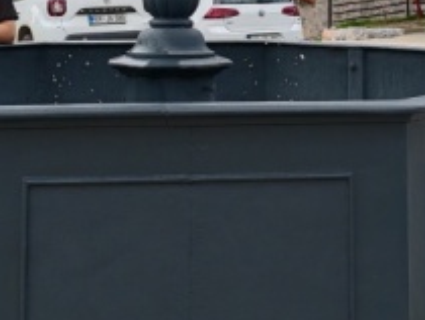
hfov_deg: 21.7
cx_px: 253
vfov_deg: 15.9
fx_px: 1106
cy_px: -52
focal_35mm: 90
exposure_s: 1/2500
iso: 50
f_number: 2
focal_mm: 6.83
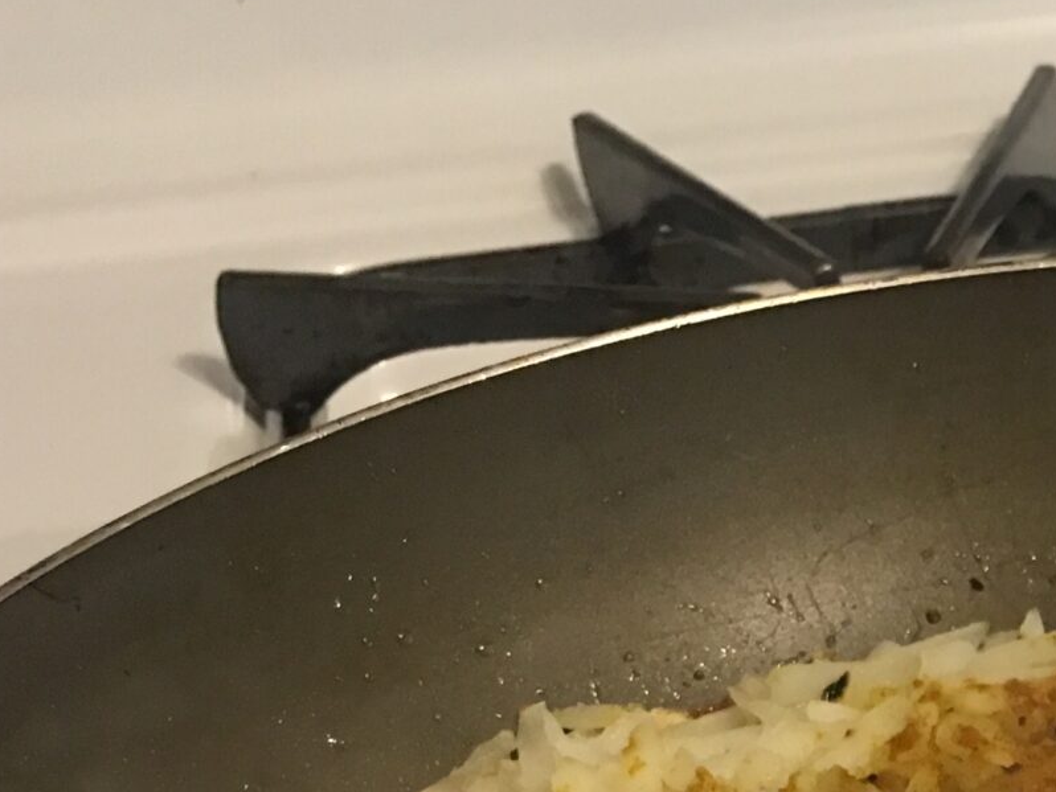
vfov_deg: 15.0
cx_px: 1318
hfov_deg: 19.6
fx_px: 2838
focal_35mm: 93
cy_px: 1088
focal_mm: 4.15
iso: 80
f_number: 2.2
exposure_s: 1/15
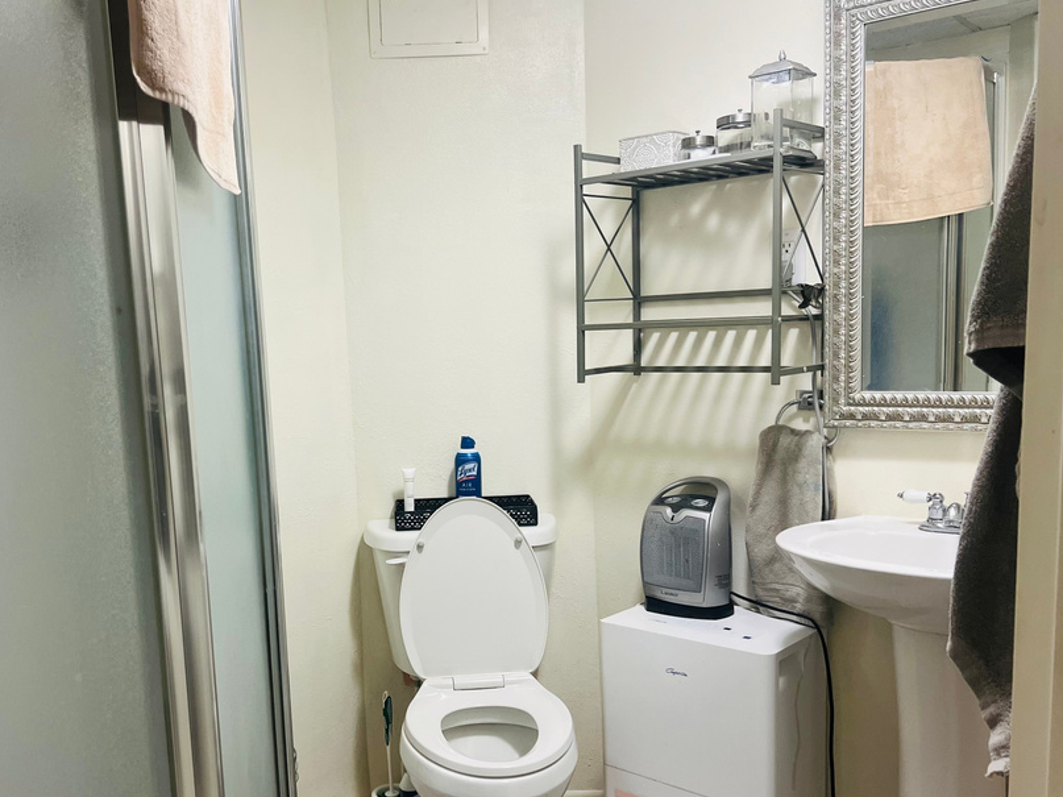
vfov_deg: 42.8
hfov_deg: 54.9
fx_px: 1013
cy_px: 452
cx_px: 418
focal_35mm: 33
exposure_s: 1/60
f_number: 1.5
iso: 200
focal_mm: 5.7
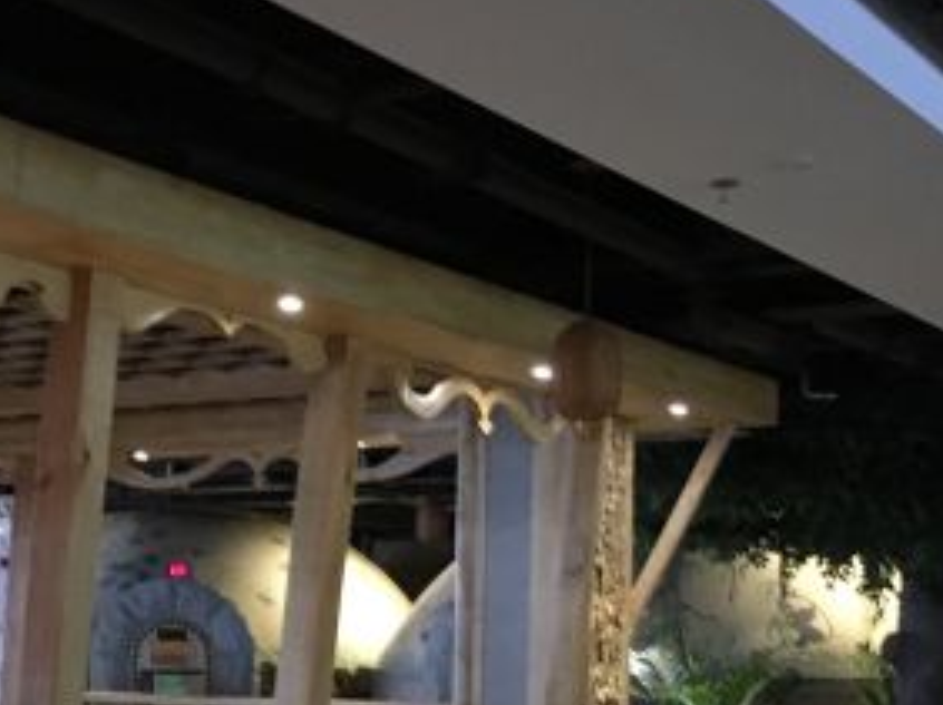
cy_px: 730
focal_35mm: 72
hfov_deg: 26.7
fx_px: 1960
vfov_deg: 19.7
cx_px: 244
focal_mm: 4.15
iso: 400
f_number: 2.2
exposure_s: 1/17
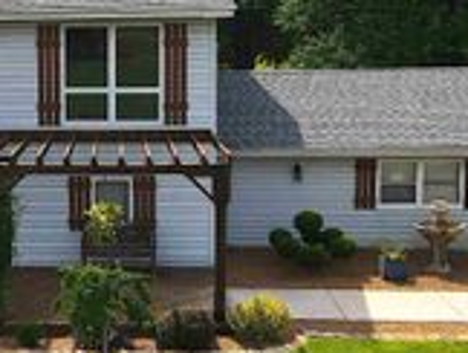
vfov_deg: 19.9
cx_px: 64
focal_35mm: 74
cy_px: 149
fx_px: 1002
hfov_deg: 25.6
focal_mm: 4.5
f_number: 2.8
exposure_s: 1/800
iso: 110
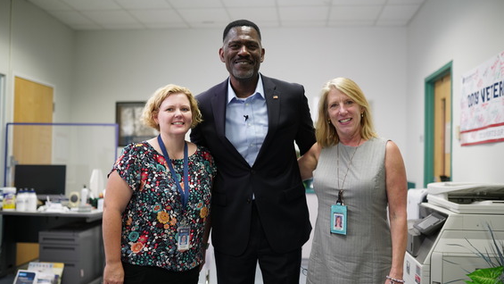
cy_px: 152
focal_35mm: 37
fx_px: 495
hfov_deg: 54.0
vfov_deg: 32.0
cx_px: 252
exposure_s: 1/320
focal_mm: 35
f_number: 1.6
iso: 1000
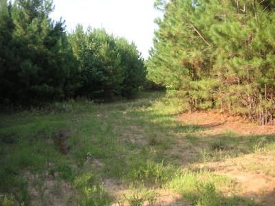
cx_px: 138
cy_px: 103
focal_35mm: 37
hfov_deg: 50.1
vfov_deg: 38.7
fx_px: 294
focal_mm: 6.1
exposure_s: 1/250
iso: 50
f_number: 2.8
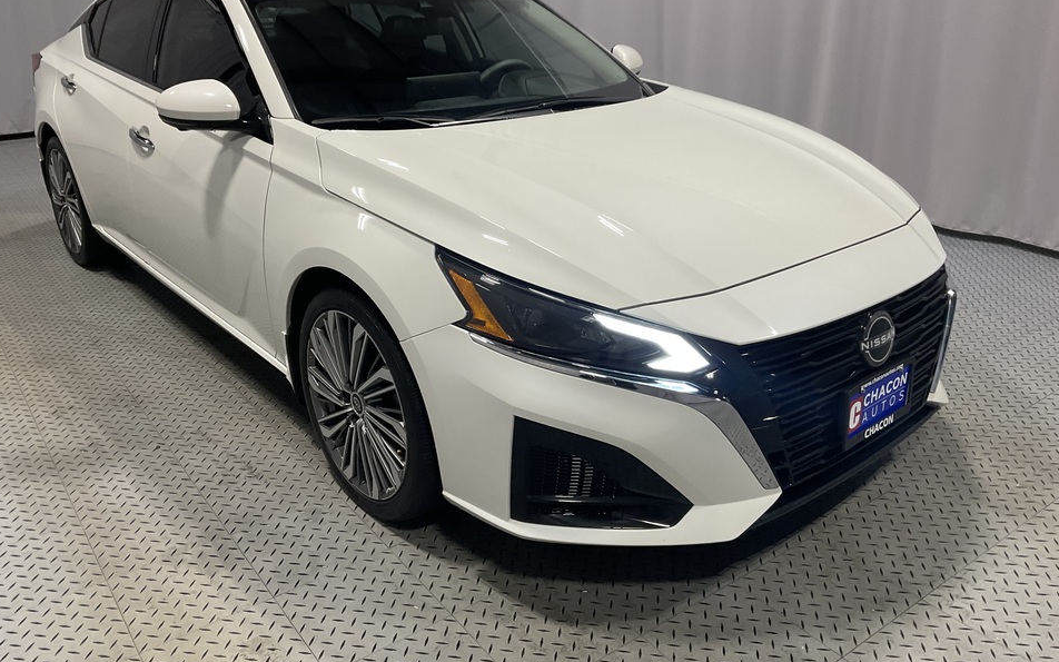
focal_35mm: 31
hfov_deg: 61.2
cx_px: 526
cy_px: 281
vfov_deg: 40.5
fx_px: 895
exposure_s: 1/120
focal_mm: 3
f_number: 1.8
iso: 50
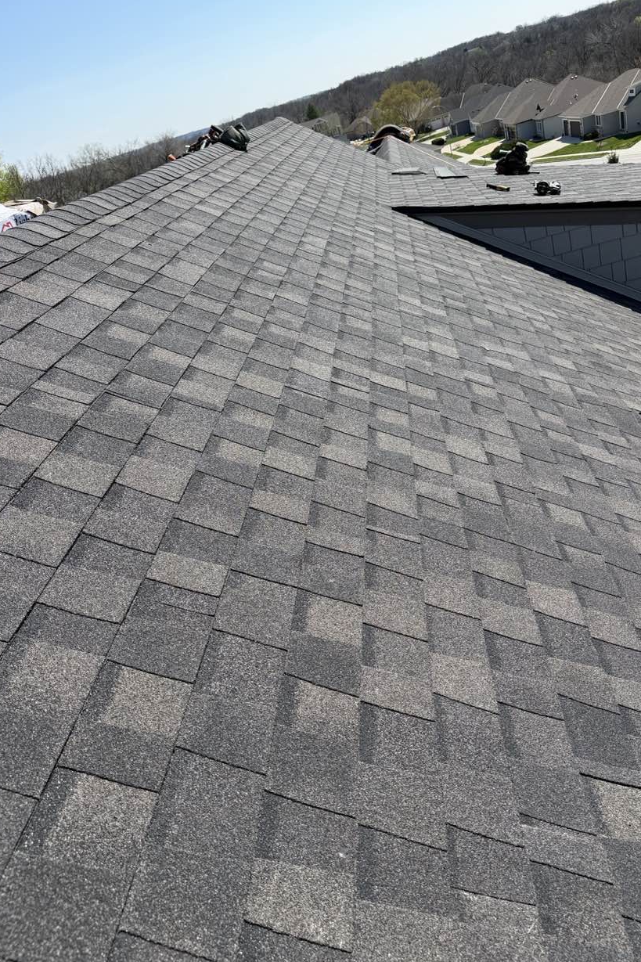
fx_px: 695
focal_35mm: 26
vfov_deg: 69.4
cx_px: 340
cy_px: 494
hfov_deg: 49.5
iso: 80
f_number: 1.78
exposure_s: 1/3584
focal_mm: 6.76
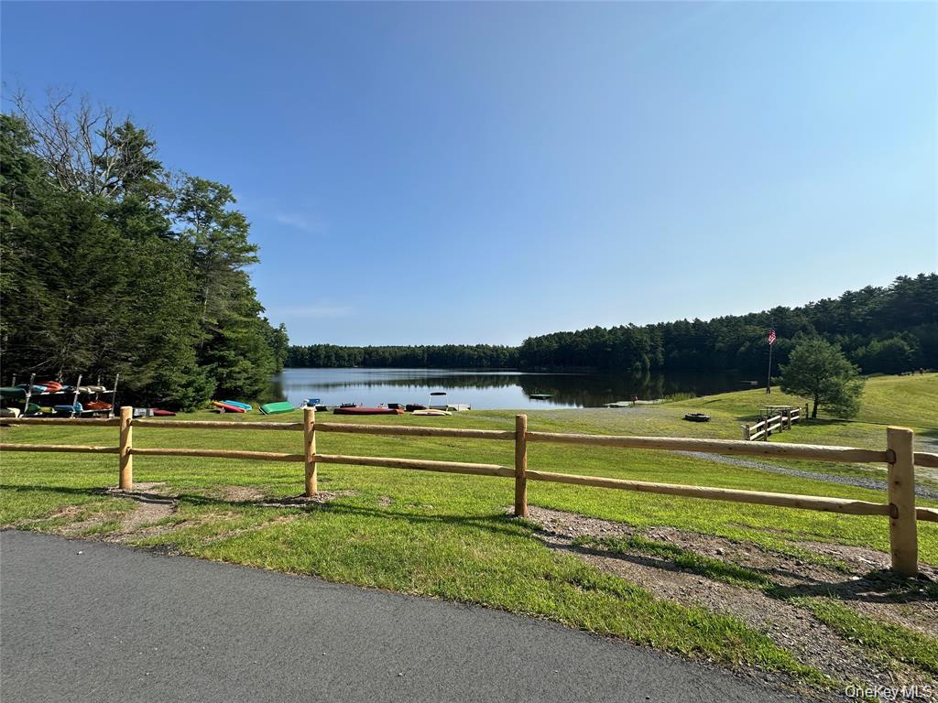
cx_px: 469
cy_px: 352
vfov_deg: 85.7
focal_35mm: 14
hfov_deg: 102.1
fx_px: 379
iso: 50
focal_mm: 2.22
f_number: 2.2
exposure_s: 1/2681
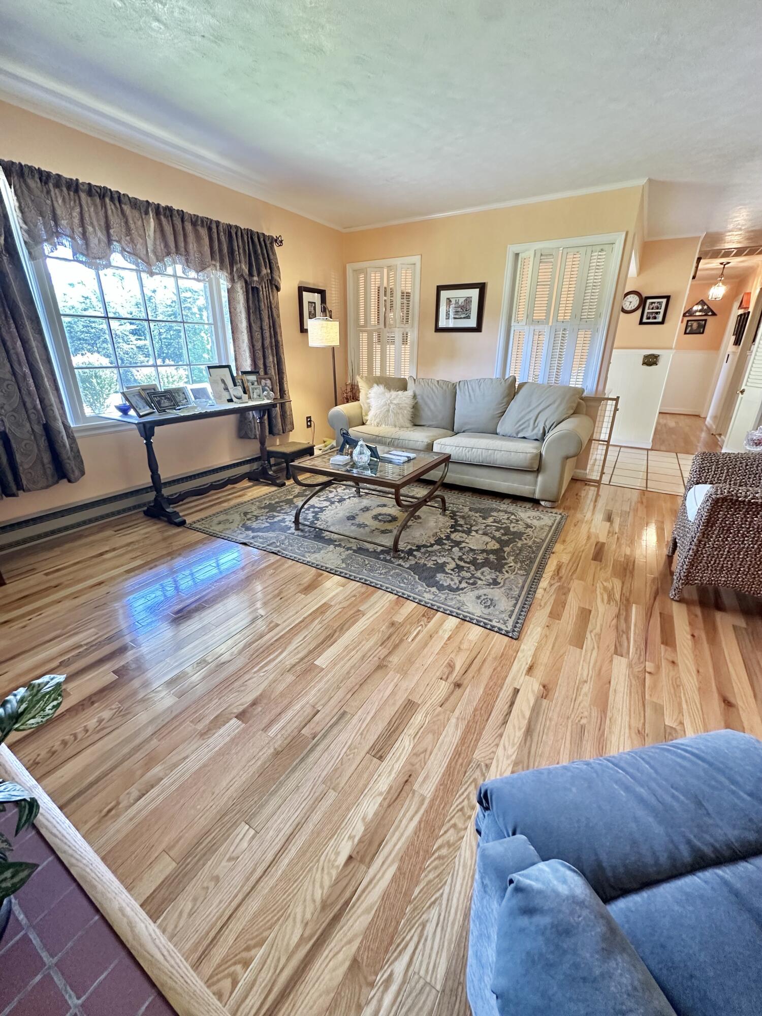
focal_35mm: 14
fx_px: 411
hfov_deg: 85.7
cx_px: 381
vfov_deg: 102.1
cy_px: 508
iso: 320
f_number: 2.2
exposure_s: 1/60
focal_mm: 2.22
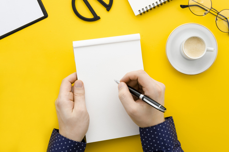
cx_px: 114
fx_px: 400
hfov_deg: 32.0
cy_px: 76
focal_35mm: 63
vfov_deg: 21.5
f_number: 14
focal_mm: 42
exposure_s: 1/13
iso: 100
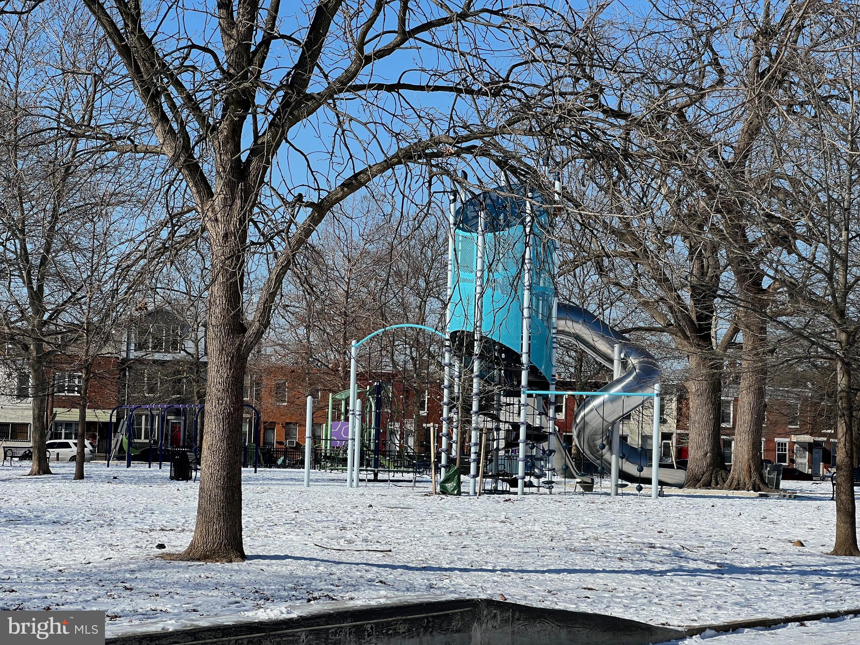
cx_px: 430
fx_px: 1913
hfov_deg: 25.3
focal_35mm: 77
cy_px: 322
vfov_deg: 19.1
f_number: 2.8
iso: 32
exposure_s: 1/1220
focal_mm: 9
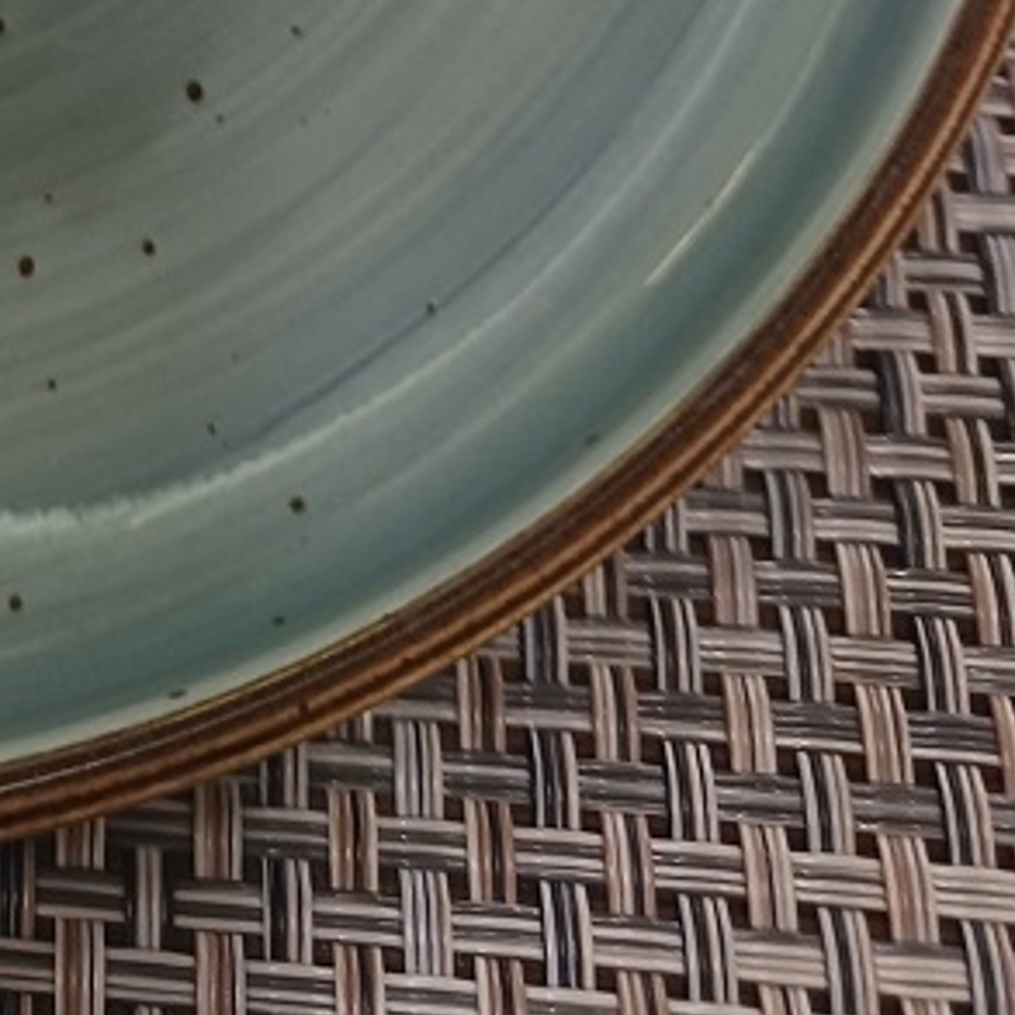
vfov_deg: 18.5
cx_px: -242
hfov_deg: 21.5
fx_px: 2455
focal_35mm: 74
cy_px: -783
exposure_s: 1/33.3
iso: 200
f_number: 1.8
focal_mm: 5.06
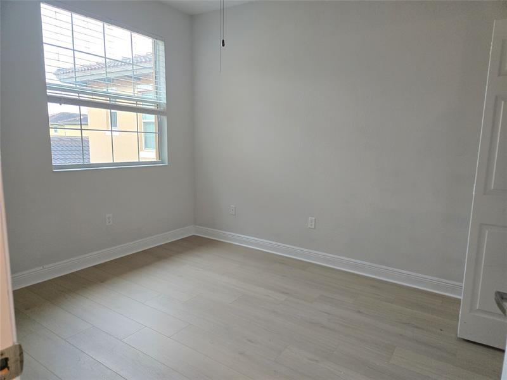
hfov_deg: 73.9
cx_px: 254
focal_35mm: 23
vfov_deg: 58.9
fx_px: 337
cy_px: 190
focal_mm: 5.4
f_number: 1.8
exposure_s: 1/120
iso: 640
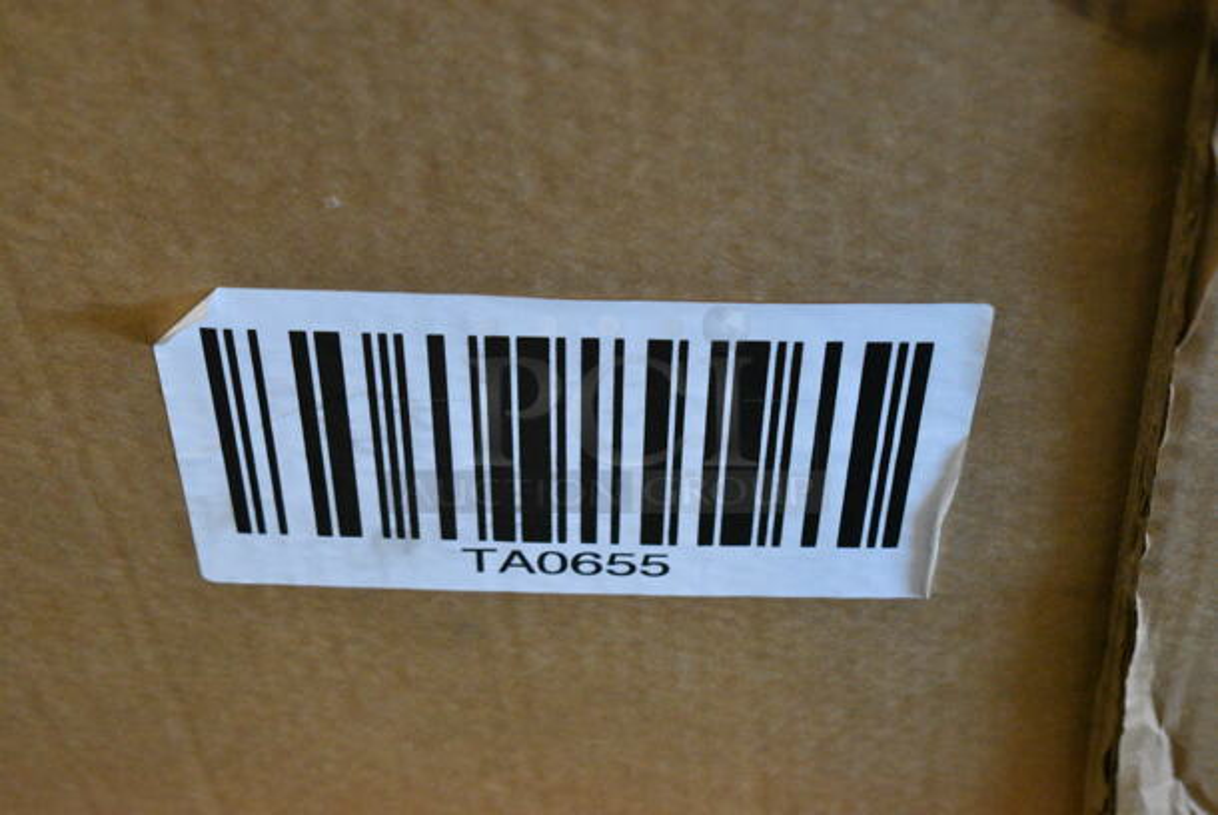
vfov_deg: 16.6
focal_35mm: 82
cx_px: 609
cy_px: 408
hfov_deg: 24.6
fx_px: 2794
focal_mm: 55
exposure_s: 1/125
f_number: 7.1
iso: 6400
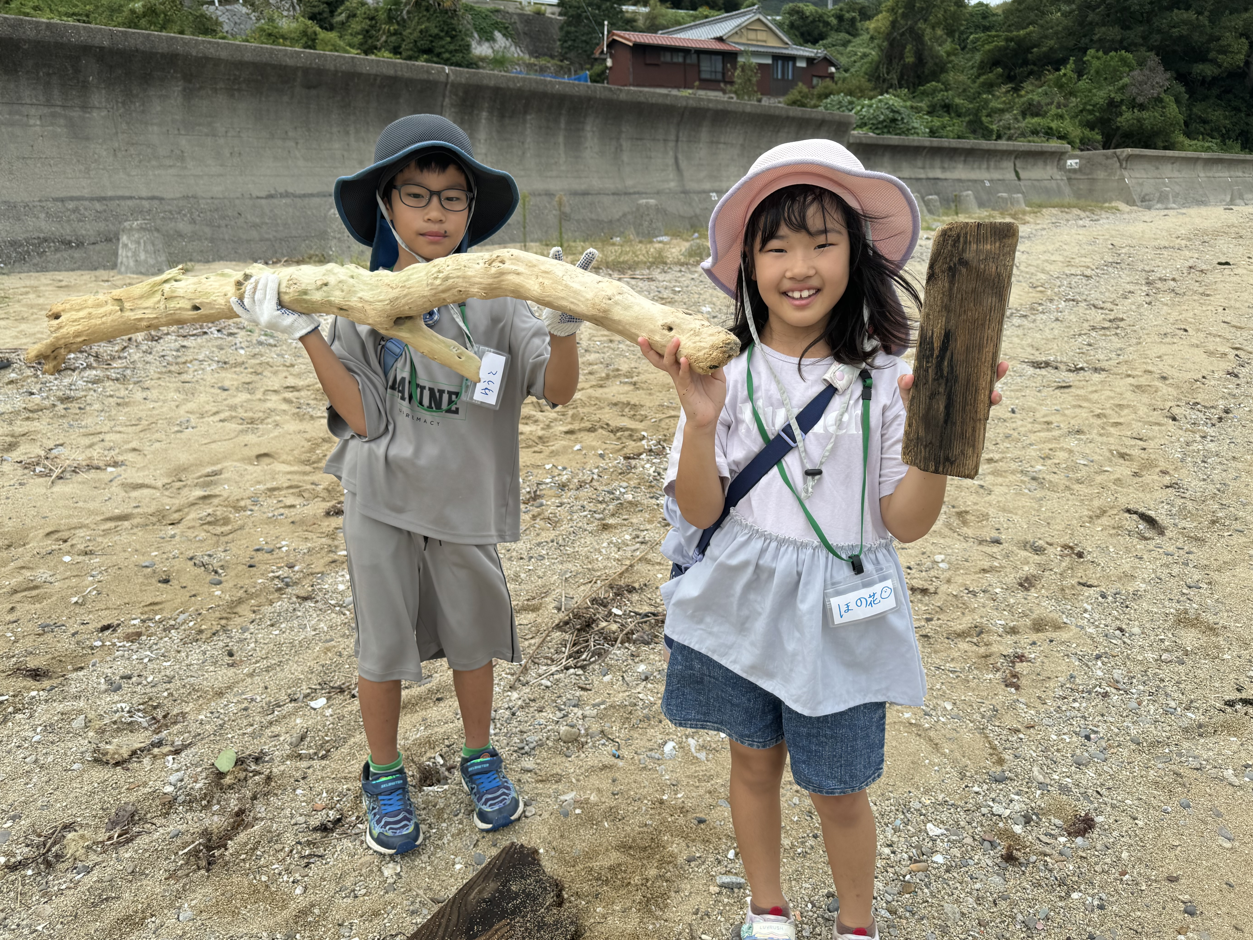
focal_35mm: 25
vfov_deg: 54.9
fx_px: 905
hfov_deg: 69.4
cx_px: 628
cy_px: 471
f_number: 1.78
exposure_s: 1/1637
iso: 80
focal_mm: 6.76
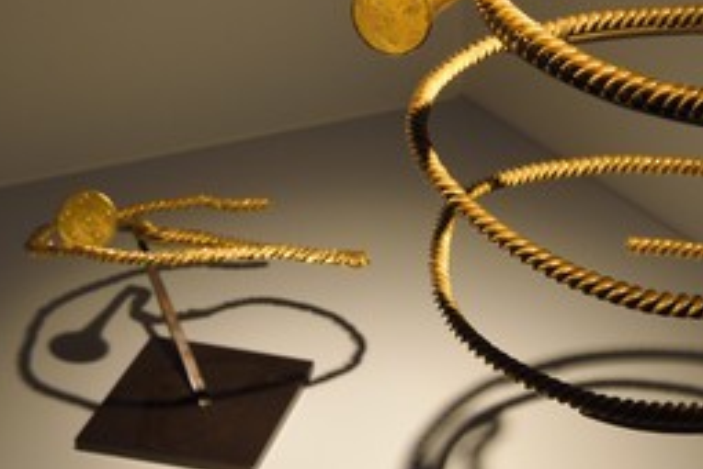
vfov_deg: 17.2
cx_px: 491
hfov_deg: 25.5
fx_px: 1543
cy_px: 298
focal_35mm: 79
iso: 800
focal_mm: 48
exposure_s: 1/30
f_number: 16
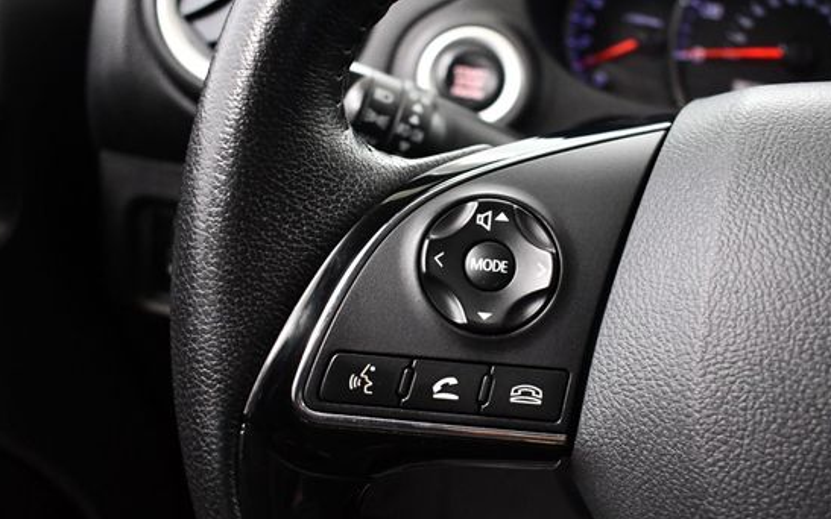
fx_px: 974
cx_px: 472
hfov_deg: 46.1
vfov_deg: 29.8
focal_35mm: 43
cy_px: 299
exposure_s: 1/80
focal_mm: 18
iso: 3200
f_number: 3.5
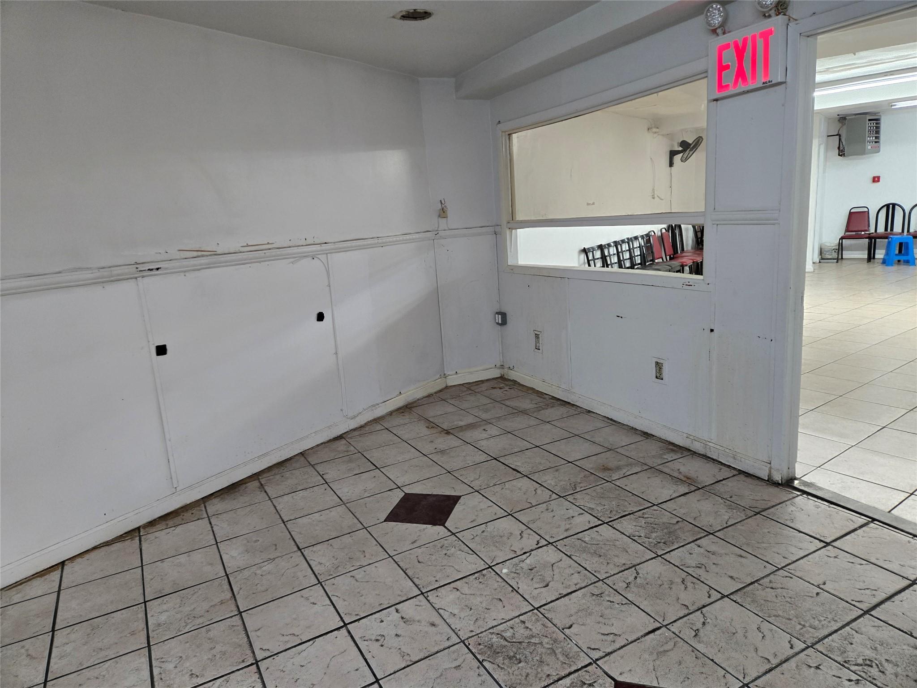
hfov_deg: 73.9
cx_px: 458
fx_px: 609
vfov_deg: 58.9
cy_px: 344
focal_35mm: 23
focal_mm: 5.4
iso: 400
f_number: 1.8
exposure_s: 1/120
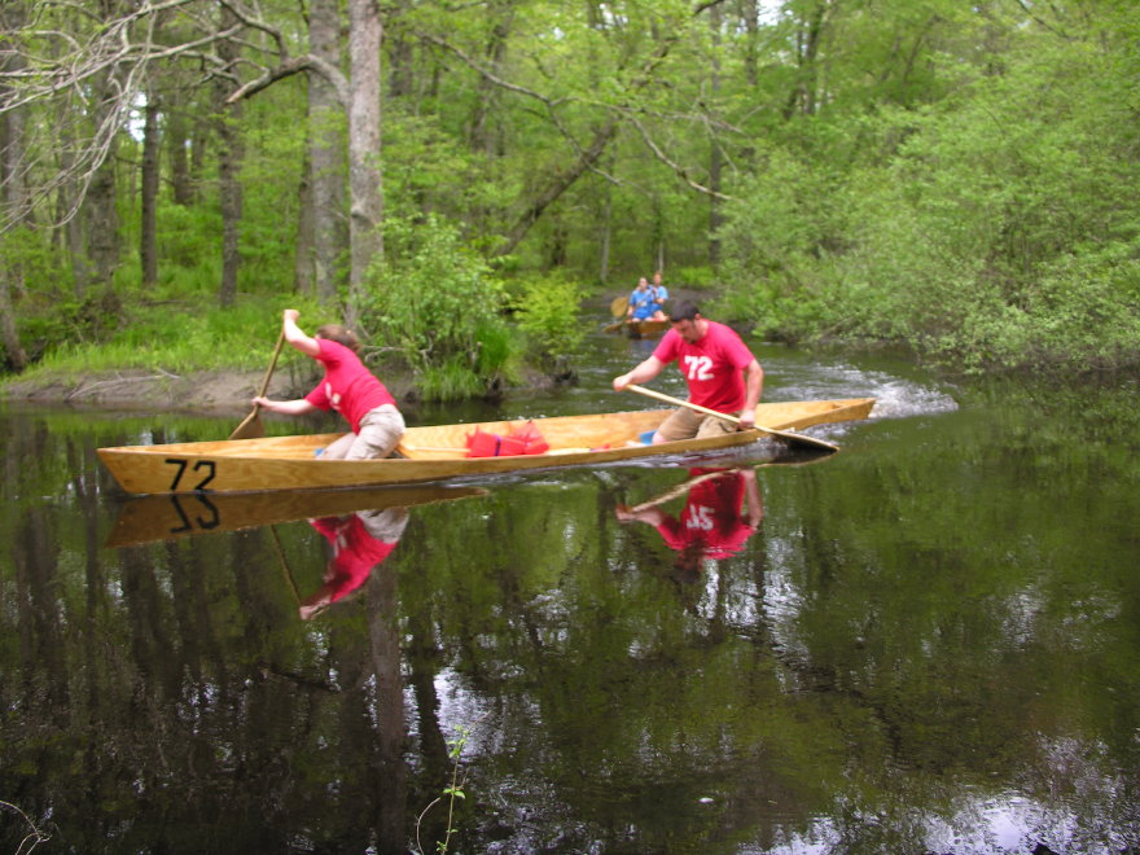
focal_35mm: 35
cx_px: 570
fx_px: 1153
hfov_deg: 52.6
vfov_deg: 40.7
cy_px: 428
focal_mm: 8.9
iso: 50
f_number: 2.8
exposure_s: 1/125
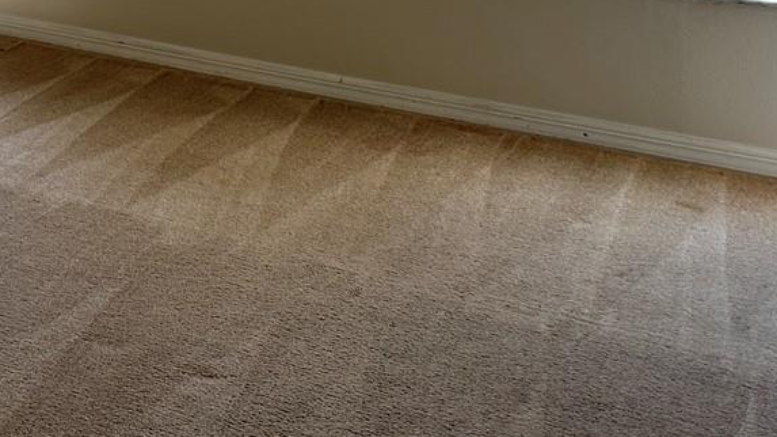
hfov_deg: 26.6
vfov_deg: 14.7
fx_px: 1504
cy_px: -320
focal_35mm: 73
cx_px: -88
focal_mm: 6.86
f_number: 1.78
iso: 80
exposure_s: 1/333
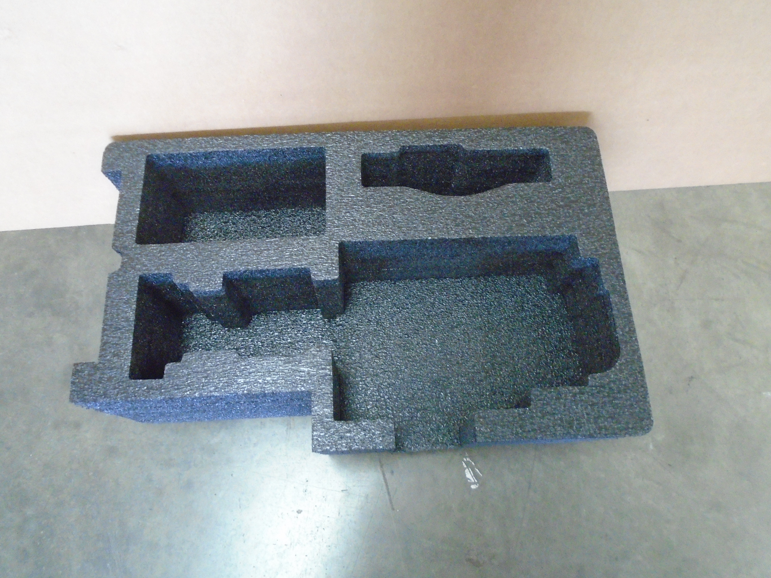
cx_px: 386
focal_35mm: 26
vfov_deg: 53.1
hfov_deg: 67.3
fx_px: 579
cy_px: 289
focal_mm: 4.6
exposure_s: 1/60
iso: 800
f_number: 3.2
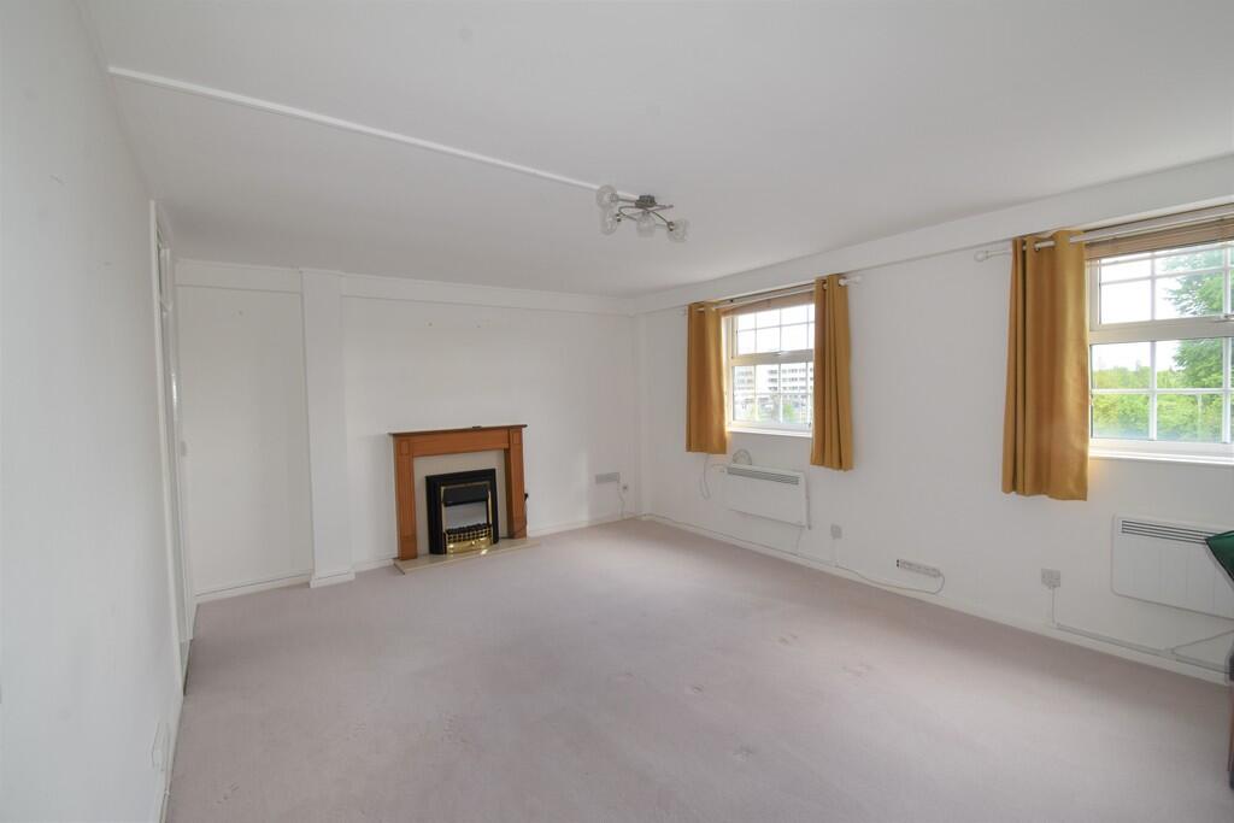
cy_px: 412
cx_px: 617
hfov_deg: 100.4
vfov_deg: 77.3
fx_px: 514
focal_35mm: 15
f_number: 11
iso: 250
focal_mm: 10
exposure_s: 1/25
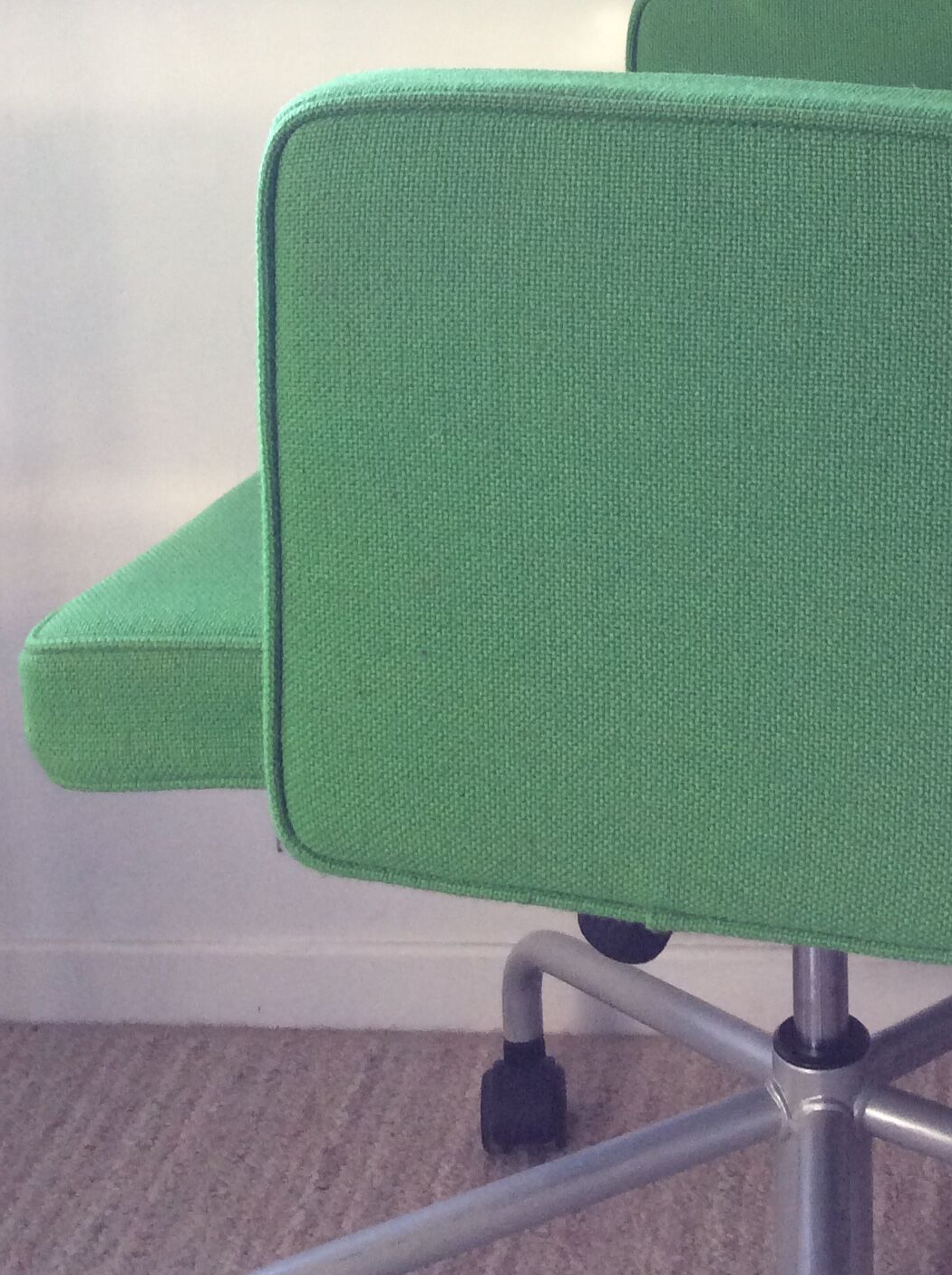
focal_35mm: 59
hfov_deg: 24.3
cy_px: 219
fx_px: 2169
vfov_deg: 31.7
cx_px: 797
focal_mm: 3.3
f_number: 2.4
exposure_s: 1/25
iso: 64
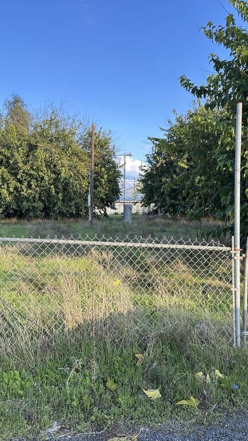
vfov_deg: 56.6
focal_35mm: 35
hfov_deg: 33.7
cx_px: 119
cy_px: 221
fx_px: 409
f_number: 1.78
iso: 80
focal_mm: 6.86
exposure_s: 1/634
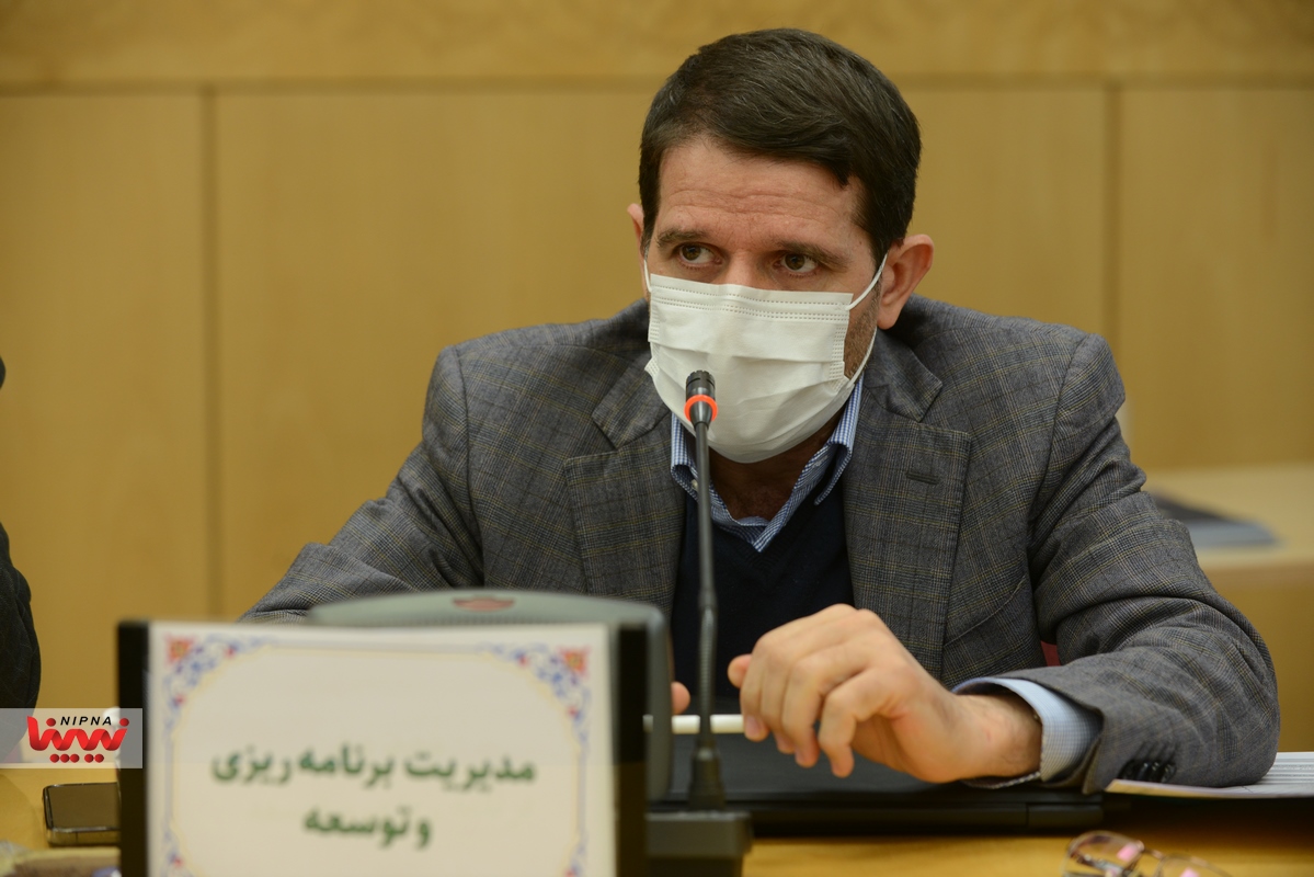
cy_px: 438
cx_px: 657
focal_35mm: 98
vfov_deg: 14.0
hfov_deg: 20.8
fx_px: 3578
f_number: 4.5
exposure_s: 1/100
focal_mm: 98
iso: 640
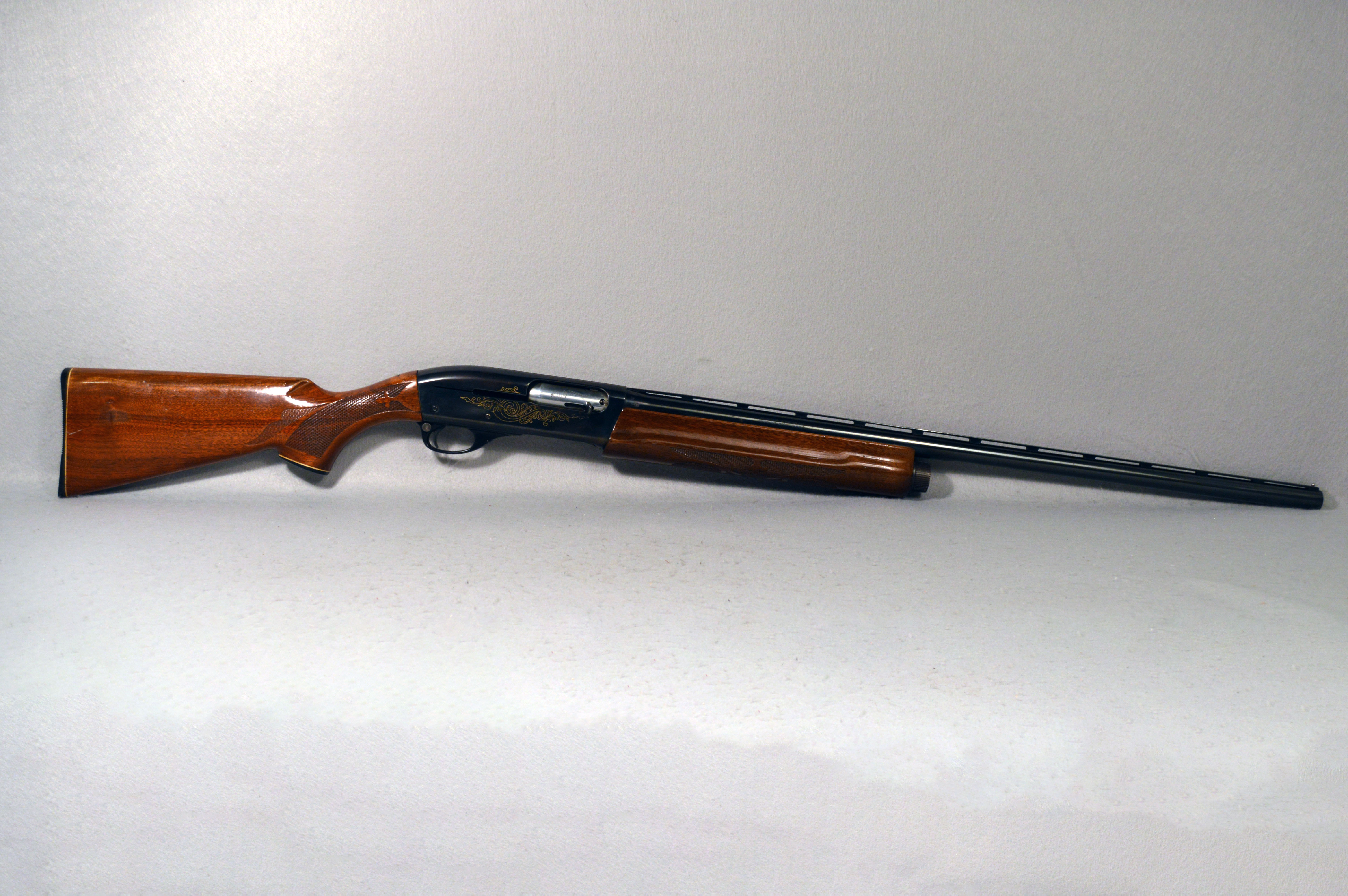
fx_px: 1459
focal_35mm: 39
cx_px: 674
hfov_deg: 49.6
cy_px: 448
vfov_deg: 34.1
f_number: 5.6
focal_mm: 26
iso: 400
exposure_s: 1/100
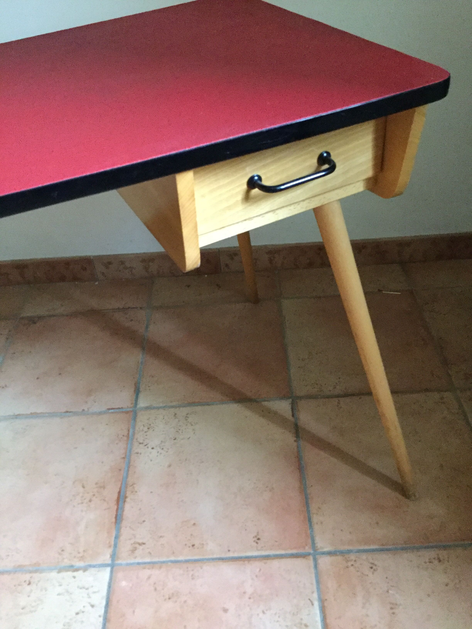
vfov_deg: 58.4
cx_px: 236
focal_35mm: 31
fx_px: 564
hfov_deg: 45.4
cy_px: 314
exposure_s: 1/17
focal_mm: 3.3
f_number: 2.4
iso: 320
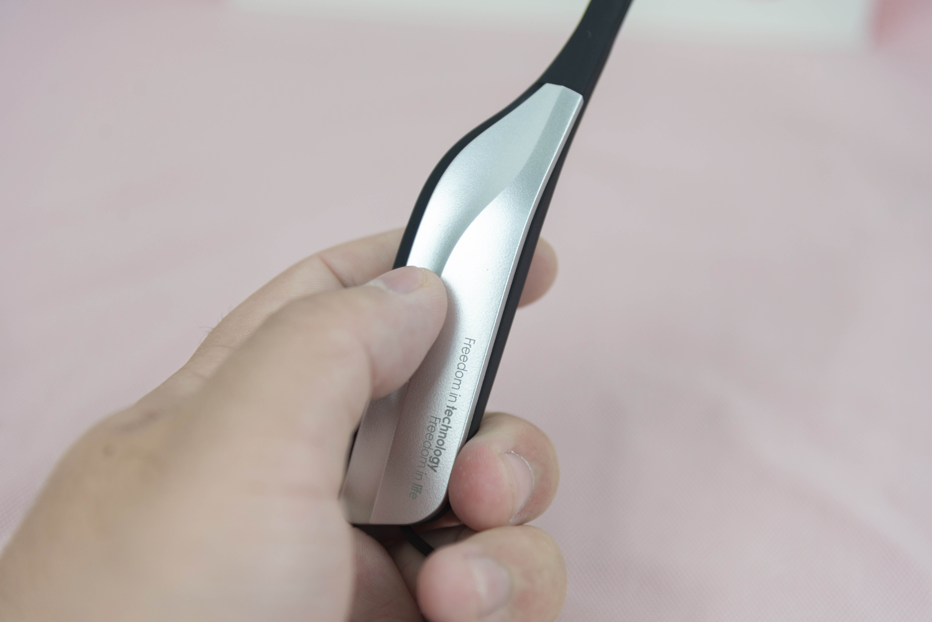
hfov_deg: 20.8
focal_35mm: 98
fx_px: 2538
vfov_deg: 14.0
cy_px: 311
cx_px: 466
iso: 400
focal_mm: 98
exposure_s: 1/125
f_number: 4
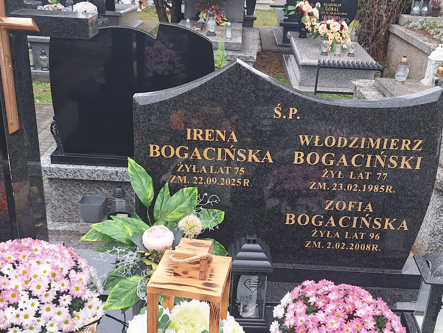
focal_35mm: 42
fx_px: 538
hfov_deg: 44.8
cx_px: 217
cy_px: 209
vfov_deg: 34.2
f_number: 1.8
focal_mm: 5.54
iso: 40
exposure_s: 1/193
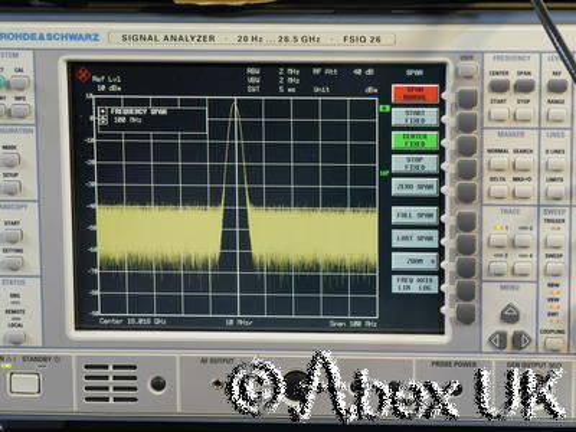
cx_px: 288
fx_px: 2795
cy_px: 216
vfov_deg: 8.8
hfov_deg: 11.8
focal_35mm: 168
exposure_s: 1/2
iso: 400
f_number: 13
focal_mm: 84
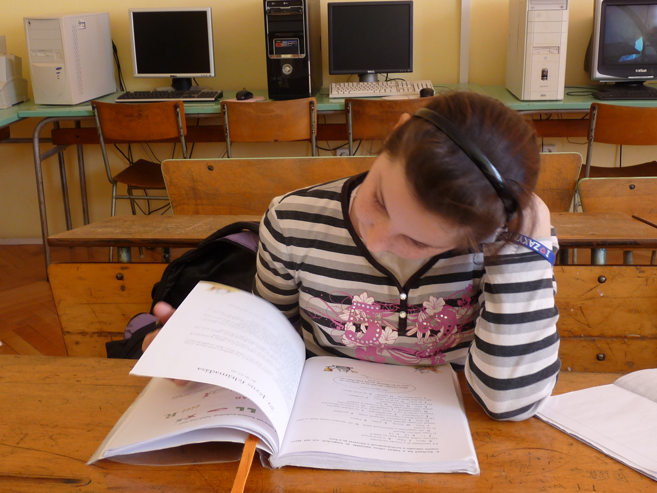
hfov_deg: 45.8
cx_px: 328
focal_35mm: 41
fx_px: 778
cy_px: 246
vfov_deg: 35.1
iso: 100
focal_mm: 5
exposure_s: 1/30
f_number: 2.8
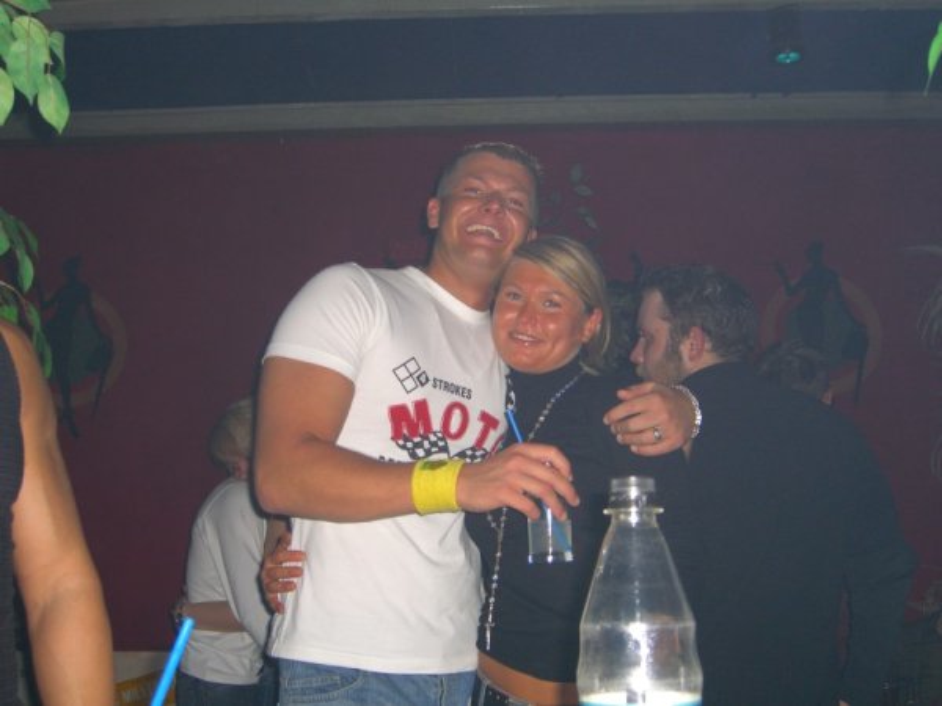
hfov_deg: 41.2
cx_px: 471
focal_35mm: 46
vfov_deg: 31.5
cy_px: 353
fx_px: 1252
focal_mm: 9.5
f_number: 3.1
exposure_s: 1/60
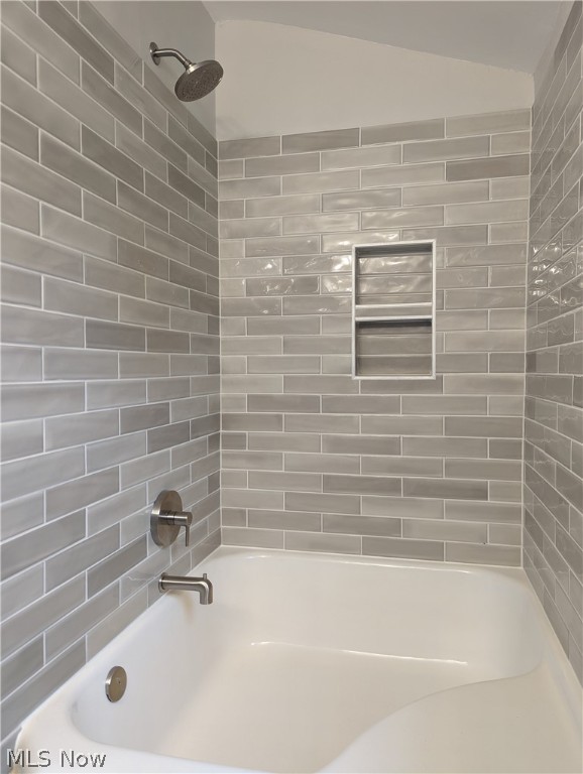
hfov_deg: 56.9
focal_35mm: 24
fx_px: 538
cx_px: 292
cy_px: 387
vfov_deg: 71.5
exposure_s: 1/24
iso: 87
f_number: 1.85
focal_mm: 6.81
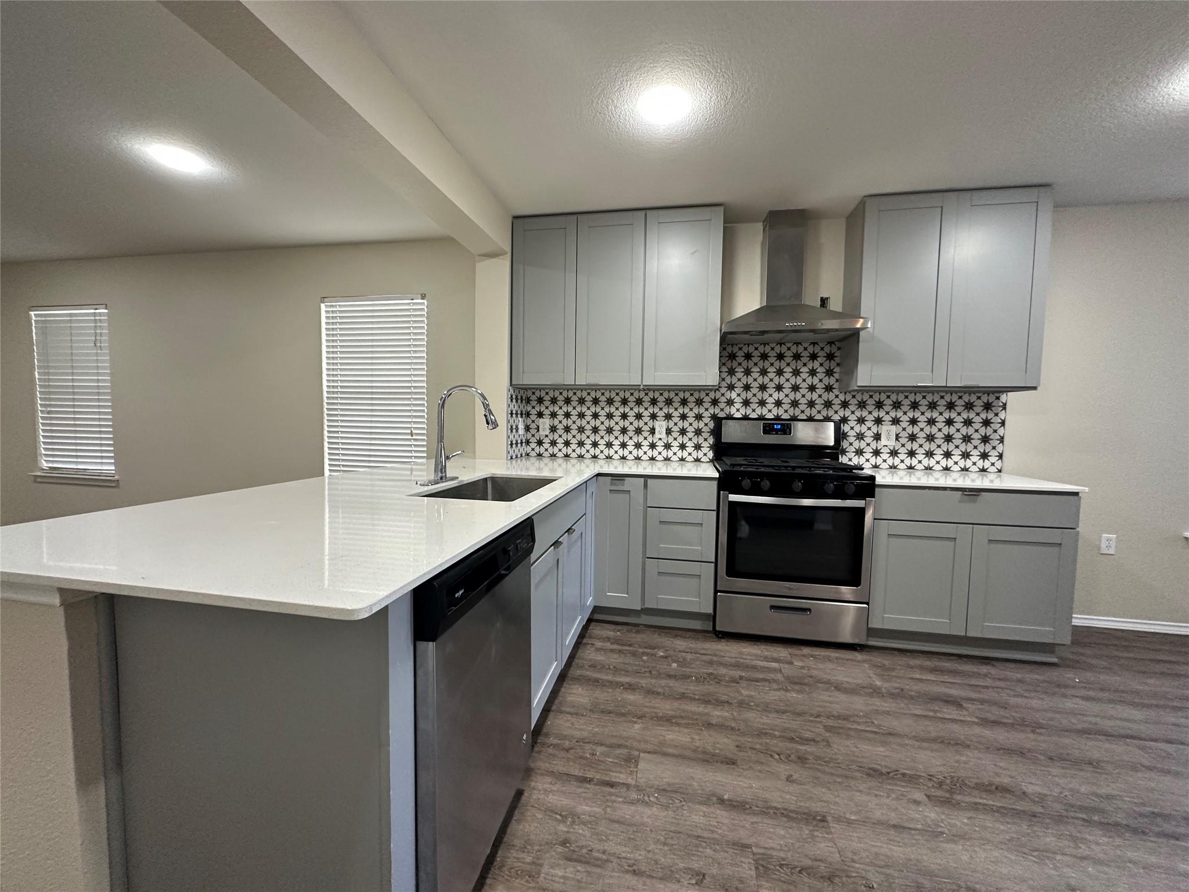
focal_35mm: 14
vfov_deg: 85.7
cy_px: 446
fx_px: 481
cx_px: 594
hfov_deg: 102.1
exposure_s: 1/120
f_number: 2.2
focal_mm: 2.22
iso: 250
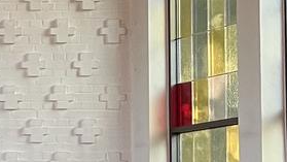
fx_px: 1111
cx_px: -320
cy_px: 209
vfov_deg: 8.2
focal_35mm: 146
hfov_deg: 12.6
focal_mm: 5.1
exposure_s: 1/50
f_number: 1.6
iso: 160
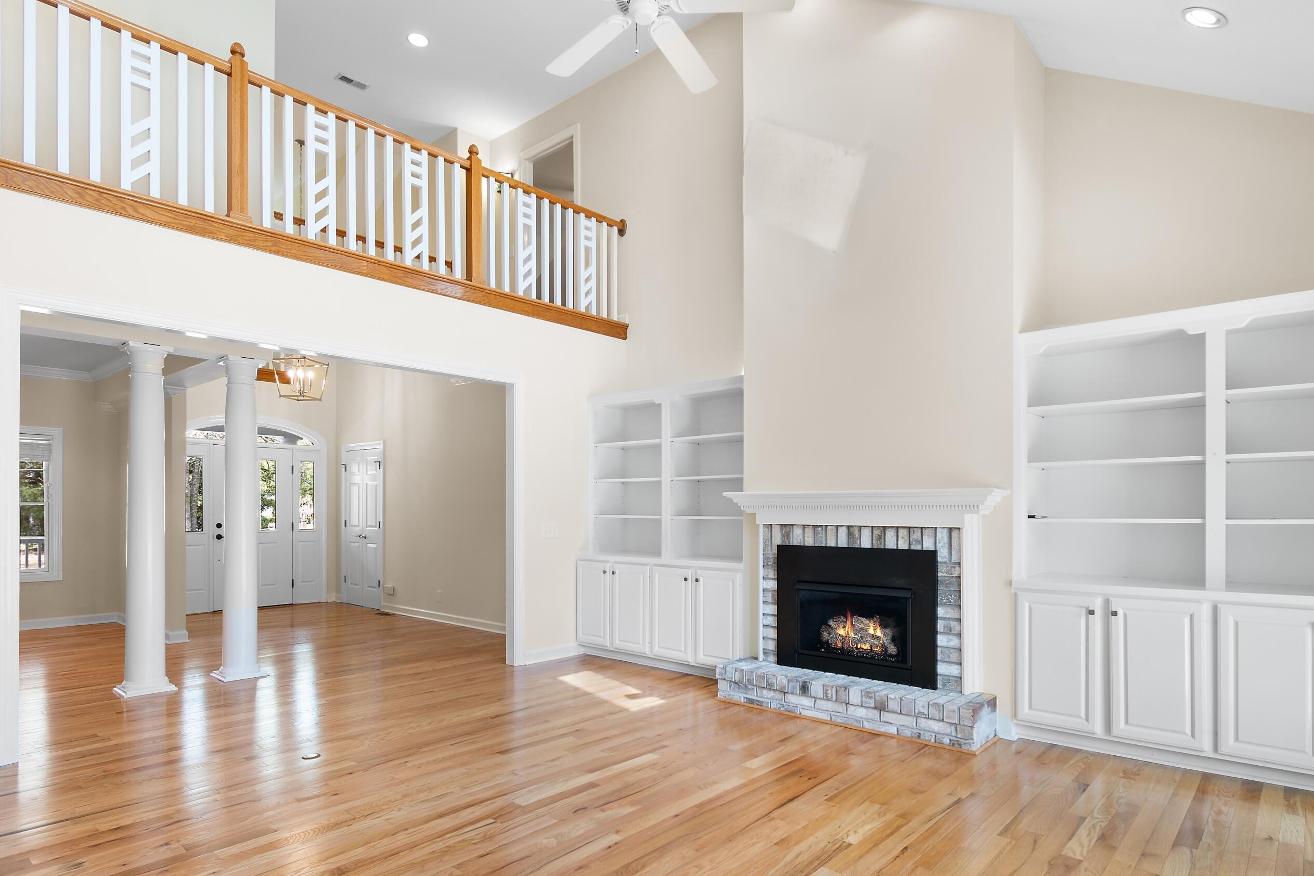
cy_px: 510
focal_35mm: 19
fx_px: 693
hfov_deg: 86.9
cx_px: 680
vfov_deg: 64.2
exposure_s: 1/8
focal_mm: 11
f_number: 4.8
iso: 100
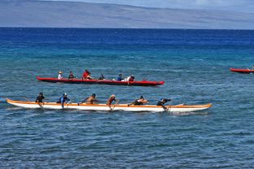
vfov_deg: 8.4
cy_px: 74
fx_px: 1149
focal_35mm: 163
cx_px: 190
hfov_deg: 12.6
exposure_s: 1/200
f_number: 14
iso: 100
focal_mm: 102
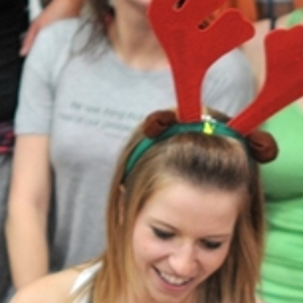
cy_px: 336
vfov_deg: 10.5
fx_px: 1634
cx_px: 184
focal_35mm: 165
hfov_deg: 10.6
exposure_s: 1/160
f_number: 1.8
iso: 640
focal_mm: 28
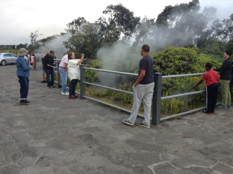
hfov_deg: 55.4
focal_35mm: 33
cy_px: 87
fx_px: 222
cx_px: 116
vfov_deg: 42.9
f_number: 2.4
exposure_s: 1/165
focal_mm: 3.3
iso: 32
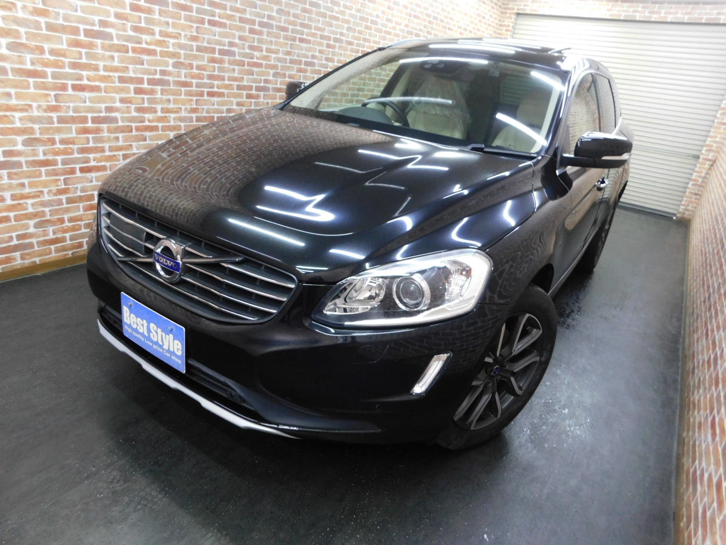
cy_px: 272
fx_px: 482
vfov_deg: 58.9
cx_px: 363
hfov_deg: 73.9
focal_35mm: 23
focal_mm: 4
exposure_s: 1/25
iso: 400
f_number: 3
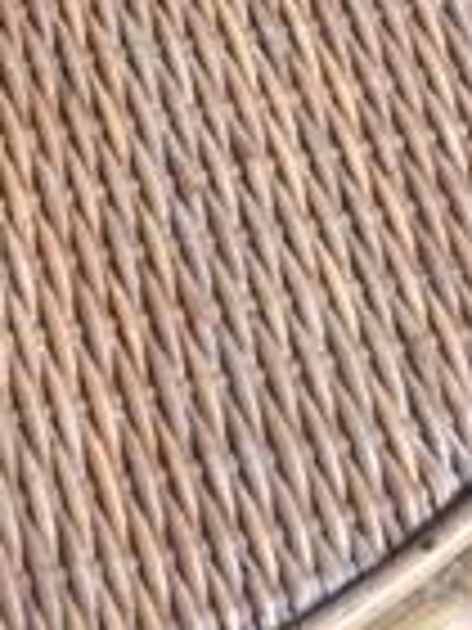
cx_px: -306
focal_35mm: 133
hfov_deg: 10.6
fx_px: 2418
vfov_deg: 14.2
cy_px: -189
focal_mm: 4.15
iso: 250
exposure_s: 1/33
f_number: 2.2
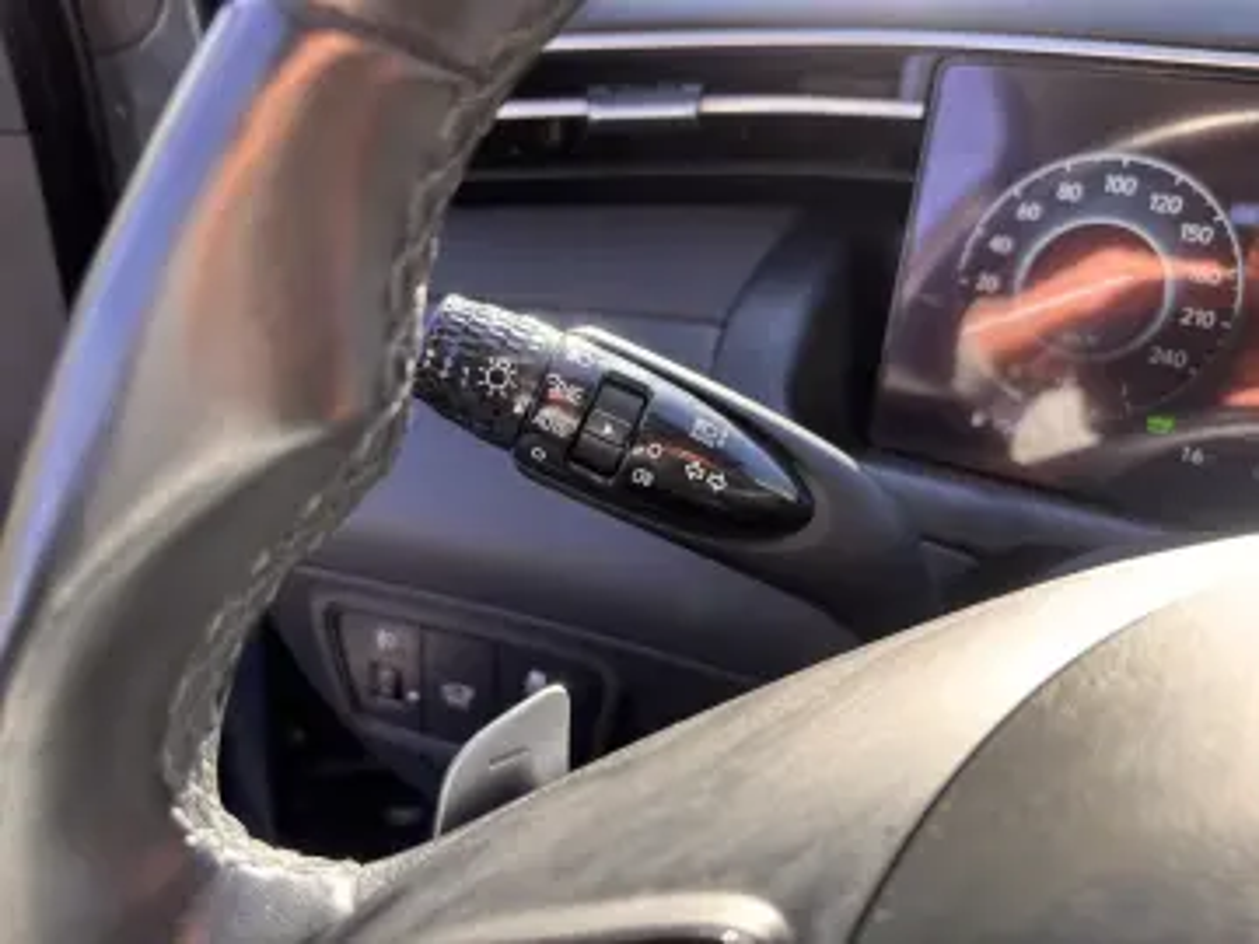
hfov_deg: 67.3
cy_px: 472
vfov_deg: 53.1
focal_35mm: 26
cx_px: 630
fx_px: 946
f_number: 1.6
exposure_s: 1/121
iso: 40
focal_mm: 5.96
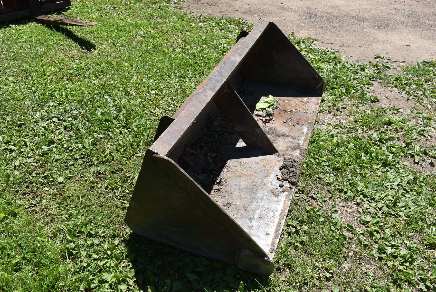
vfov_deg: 41.8
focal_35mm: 32
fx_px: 382
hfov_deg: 59.5
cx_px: 218
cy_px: 146
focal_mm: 21
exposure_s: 1/250
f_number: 8
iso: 100
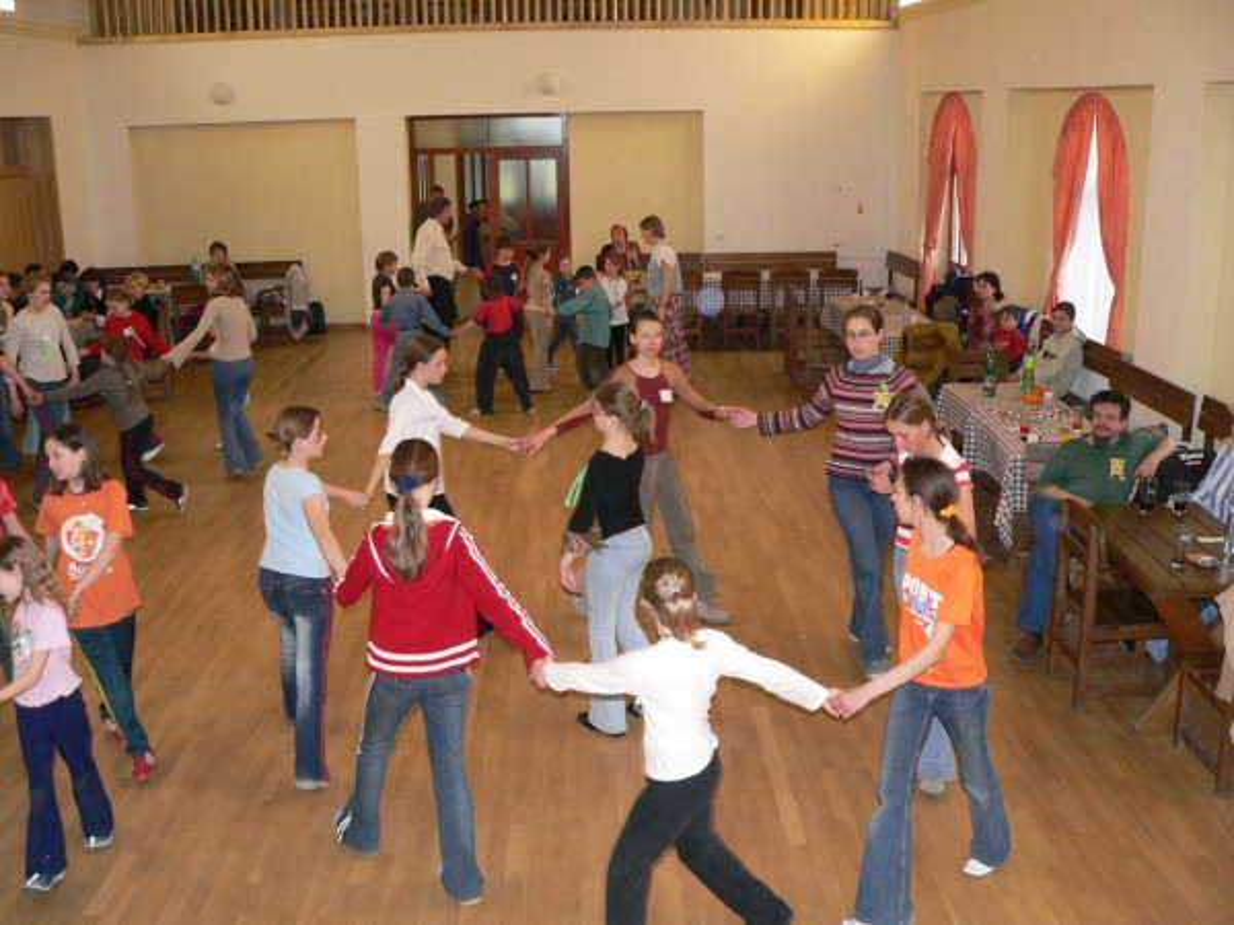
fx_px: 1283
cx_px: 617
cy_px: 462
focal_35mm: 36
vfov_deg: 39.7
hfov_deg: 51.4
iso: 400
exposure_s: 1/60
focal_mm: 6
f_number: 2.8
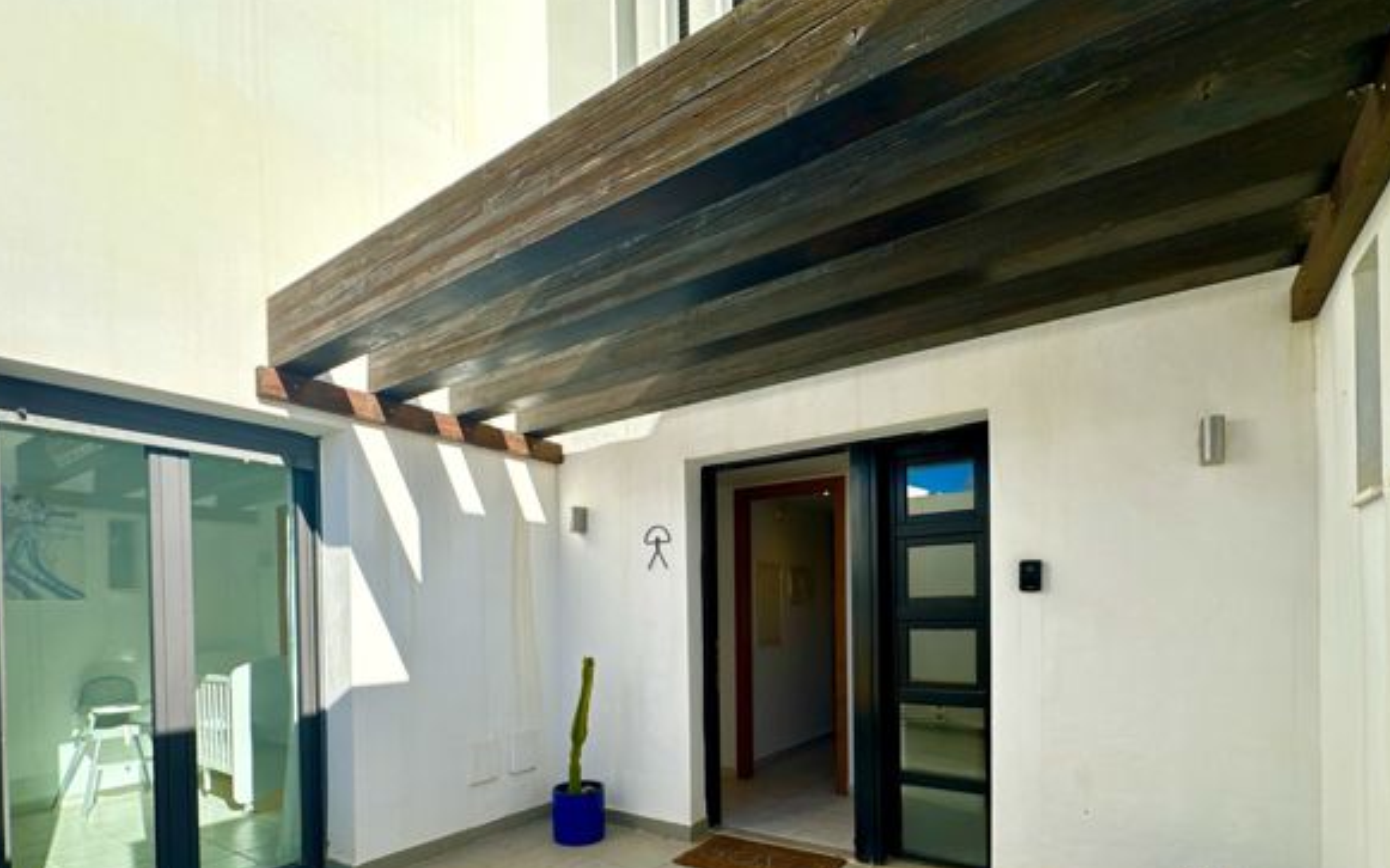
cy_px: 617
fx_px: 682
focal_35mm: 18
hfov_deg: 91.1
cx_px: 697
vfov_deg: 62.4
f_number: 2.2
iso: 50
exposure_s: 1/895
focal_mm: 2.22
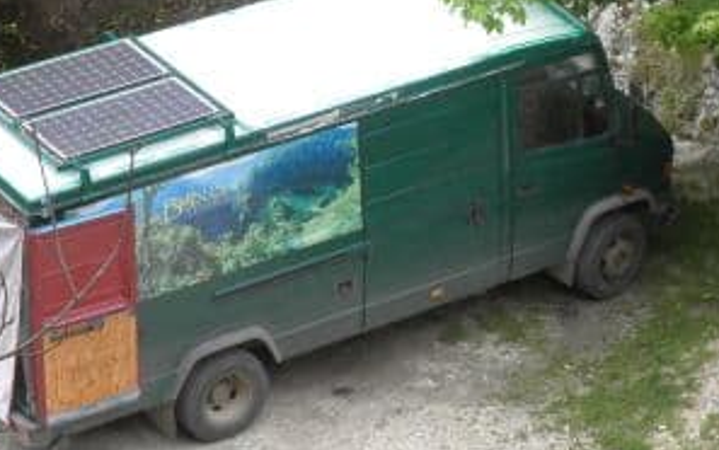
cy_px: 150
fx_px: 3647
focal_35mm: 186
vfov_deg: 7.1
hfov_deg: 11.2
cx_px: 574
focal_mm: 15.6
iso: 100
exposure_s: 1/100
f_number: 4.7
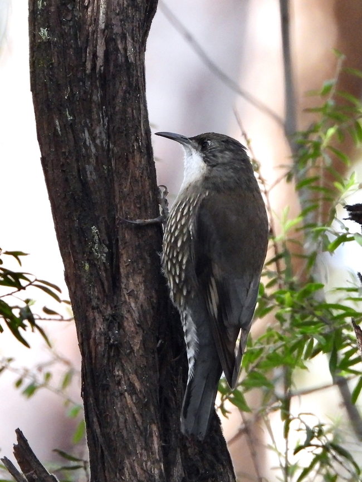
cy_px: 241
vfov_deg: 2.1
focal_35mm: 930
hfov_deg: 1.6
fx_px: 12961
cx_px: 181
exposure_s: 1/60
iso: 800
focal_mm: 167
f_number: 5.6
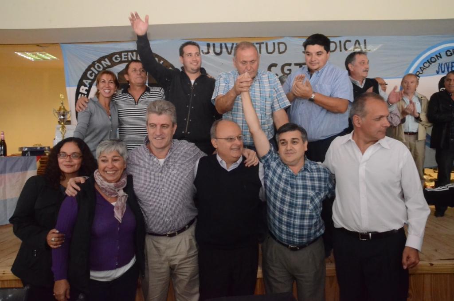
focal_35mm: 48
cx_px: 227
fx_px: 604
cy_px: 150
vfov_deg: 27.9
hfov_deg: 41.2
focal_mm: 32
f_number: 18
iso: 6400
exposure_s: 1/60
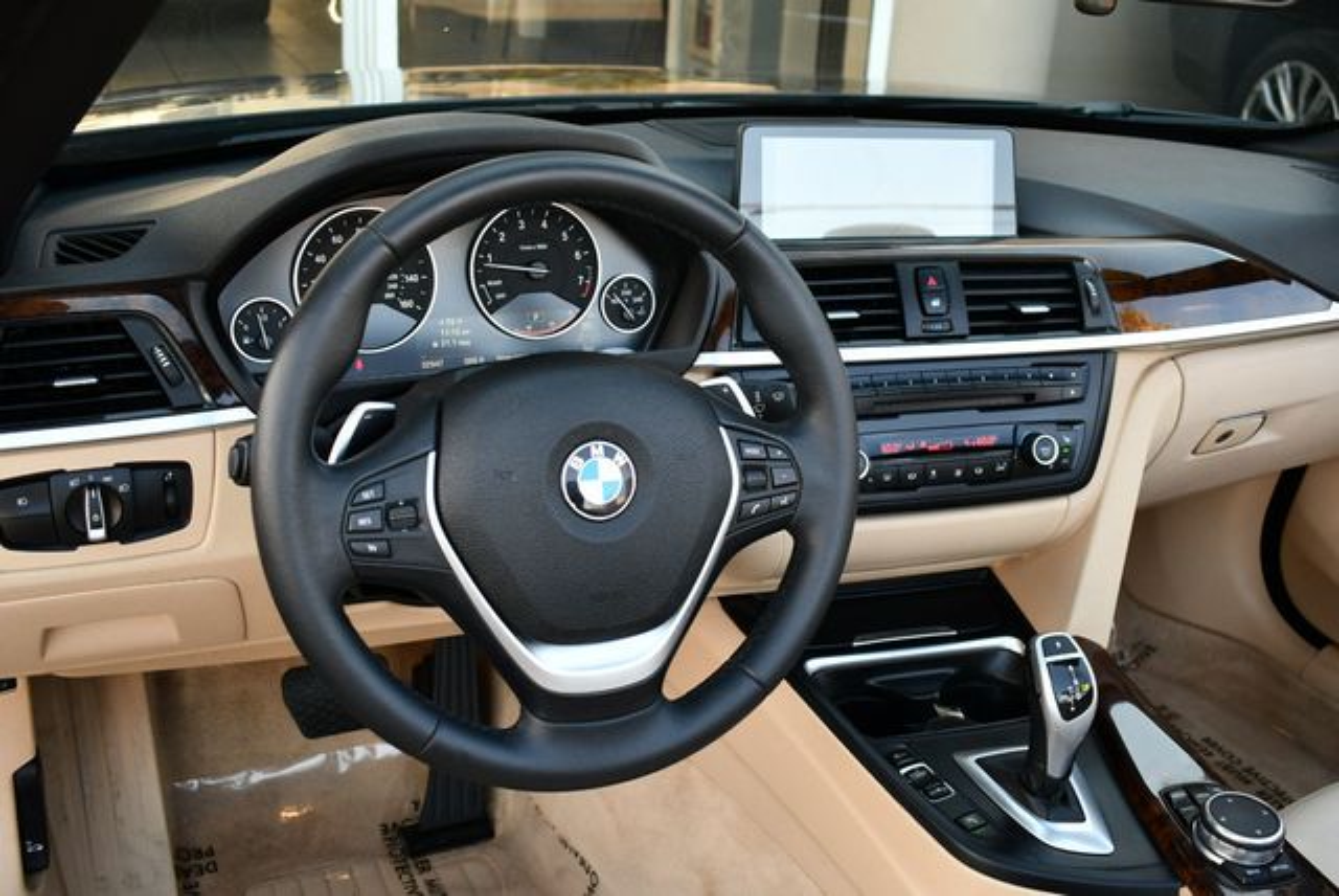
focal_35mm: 40
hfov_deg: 48.4
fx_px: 1489
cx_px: 670
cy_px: 448
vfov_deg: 33.5
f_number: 3.8
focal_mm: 20
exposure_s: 1/250
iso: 400
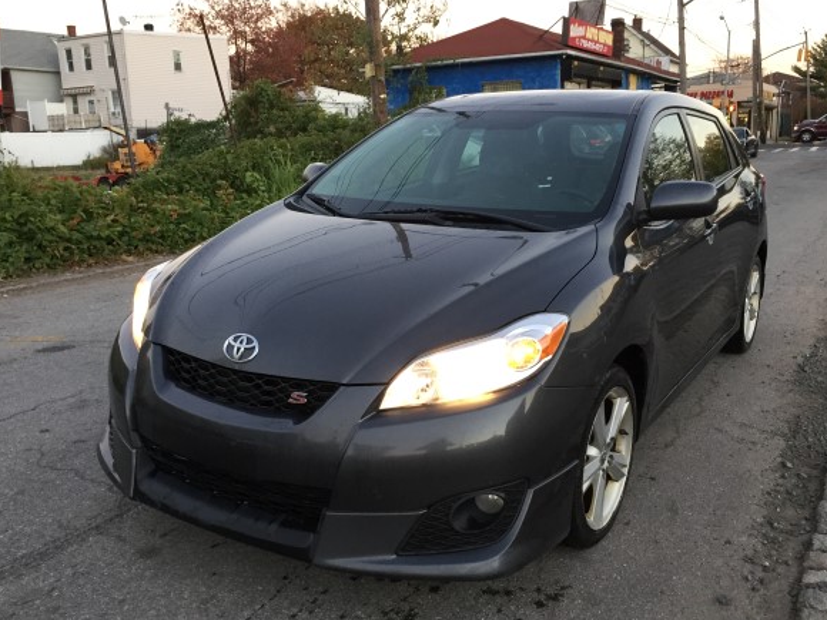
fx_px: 765
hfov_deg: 56.8
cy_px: 314
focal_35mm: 32
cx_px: 431
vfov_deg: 44.2
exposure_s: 1/30
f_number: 2.2
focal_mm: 4.15
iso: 50
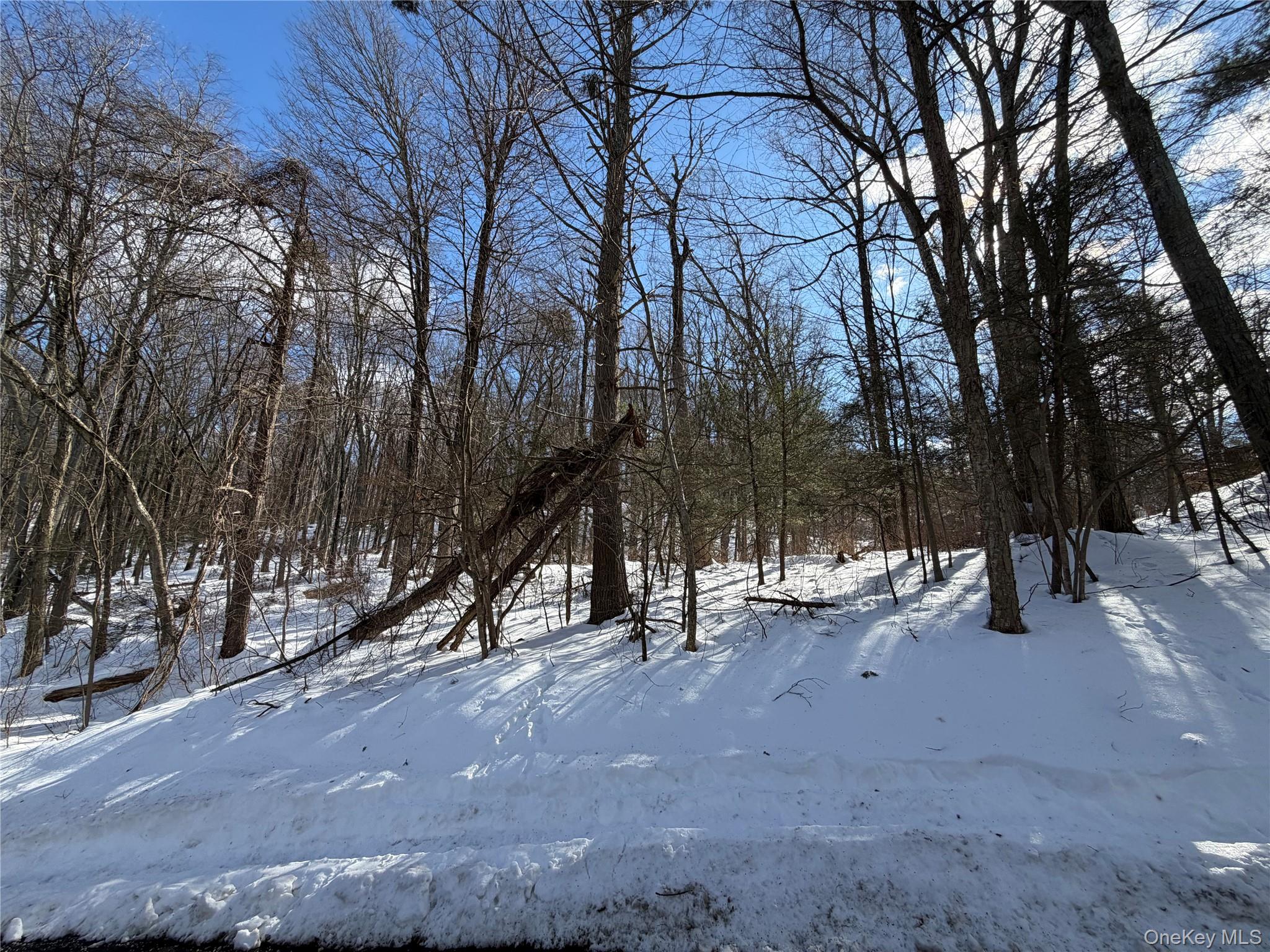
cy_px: 476
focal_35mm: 14
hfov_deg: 102.1
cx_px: 635
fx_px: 514
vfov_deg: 85.7
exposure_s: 1/770
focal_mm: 2.22
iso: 32
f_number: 2.2
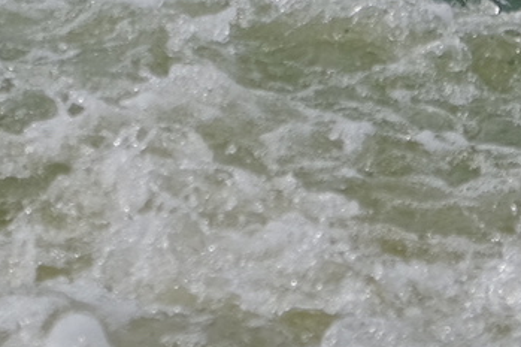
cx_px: 124
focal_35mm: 476
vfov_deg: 2.9
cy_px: -336
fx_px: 6882
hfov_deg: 4.3
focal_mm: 55
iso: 400
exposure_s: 1/2900
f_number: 4.5
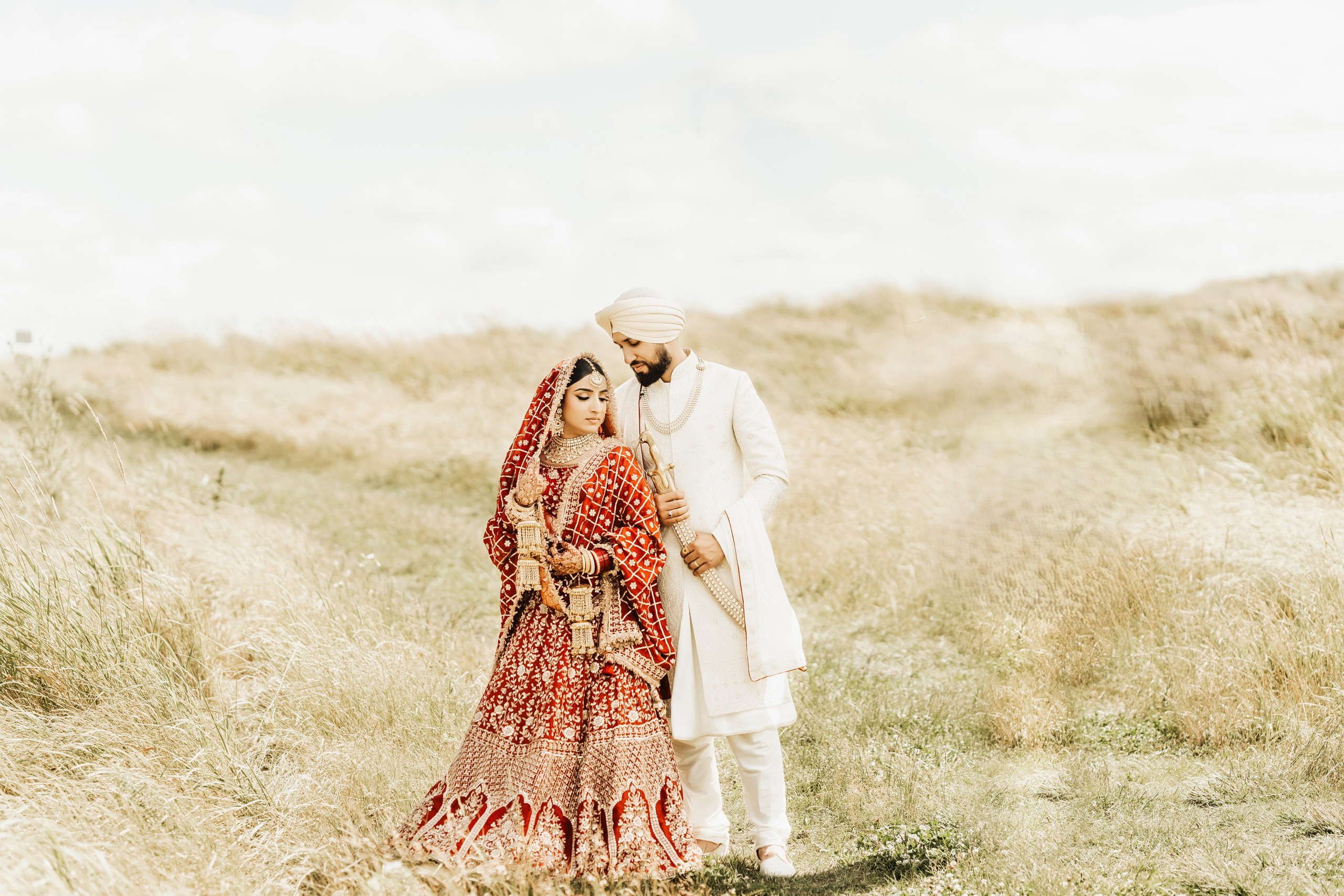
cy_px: 448
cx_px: 672
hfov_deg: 23.9
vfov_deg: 16.1
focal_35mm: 85
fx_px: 3173
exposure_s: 1/4000
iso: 250
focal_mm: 85
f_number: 2.2
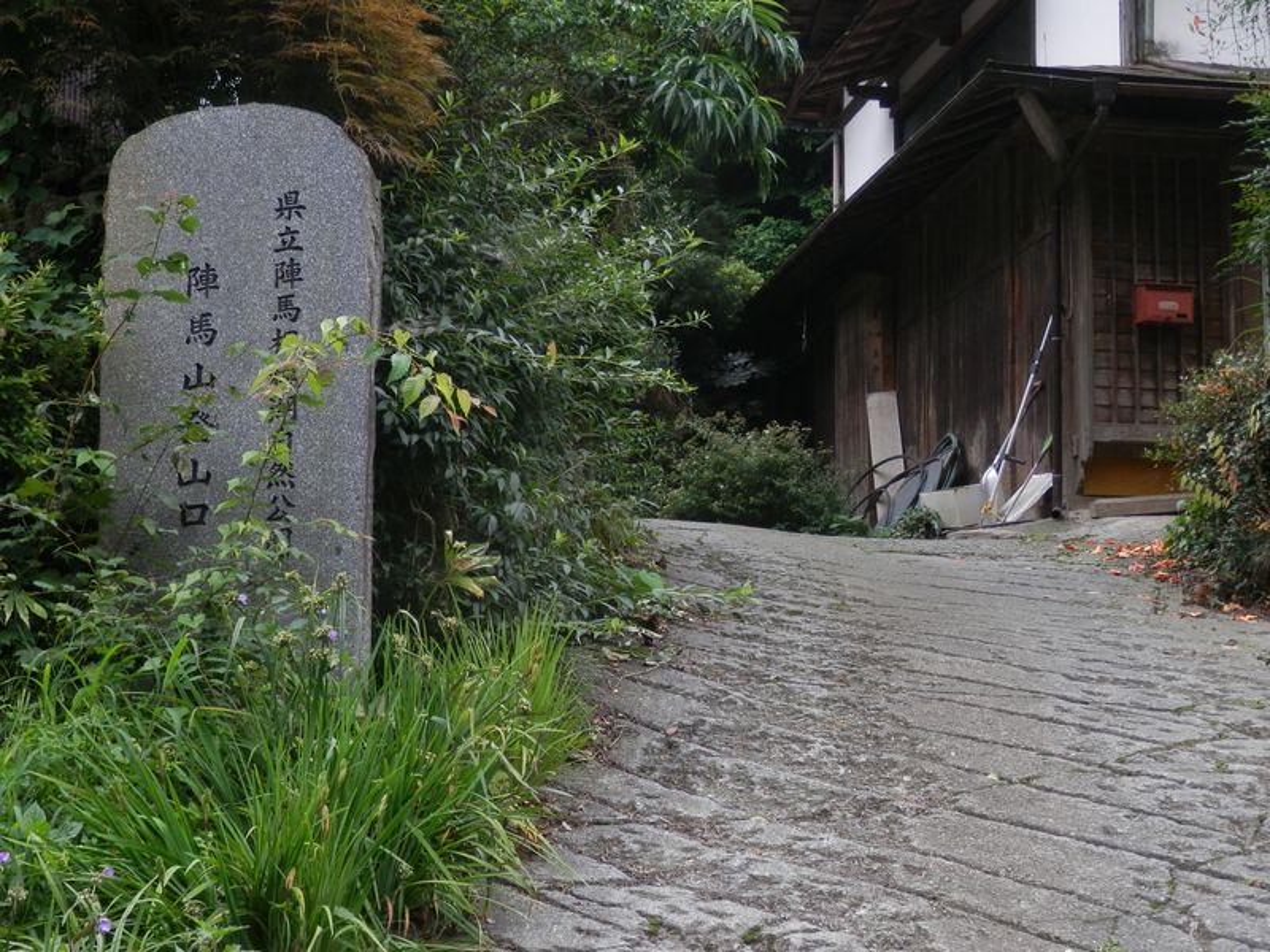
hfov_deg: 32.2
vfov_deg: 24.4
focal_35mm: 60
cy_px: 476
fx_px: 2201
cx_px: 635
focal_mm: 10.8
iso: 160
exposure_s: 1/100
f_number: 4.2
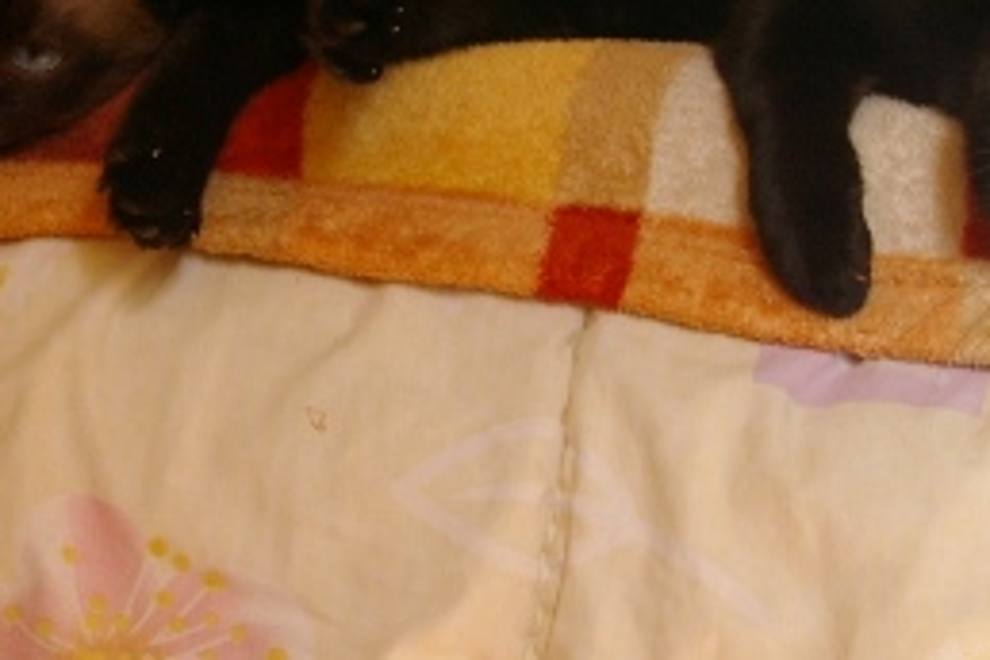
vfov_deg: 7.4
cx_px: 2
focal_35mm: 186
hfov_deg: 11.0
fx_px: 5115
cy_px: 69
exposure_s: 1/60
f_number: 4.5
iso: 400
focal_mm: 40
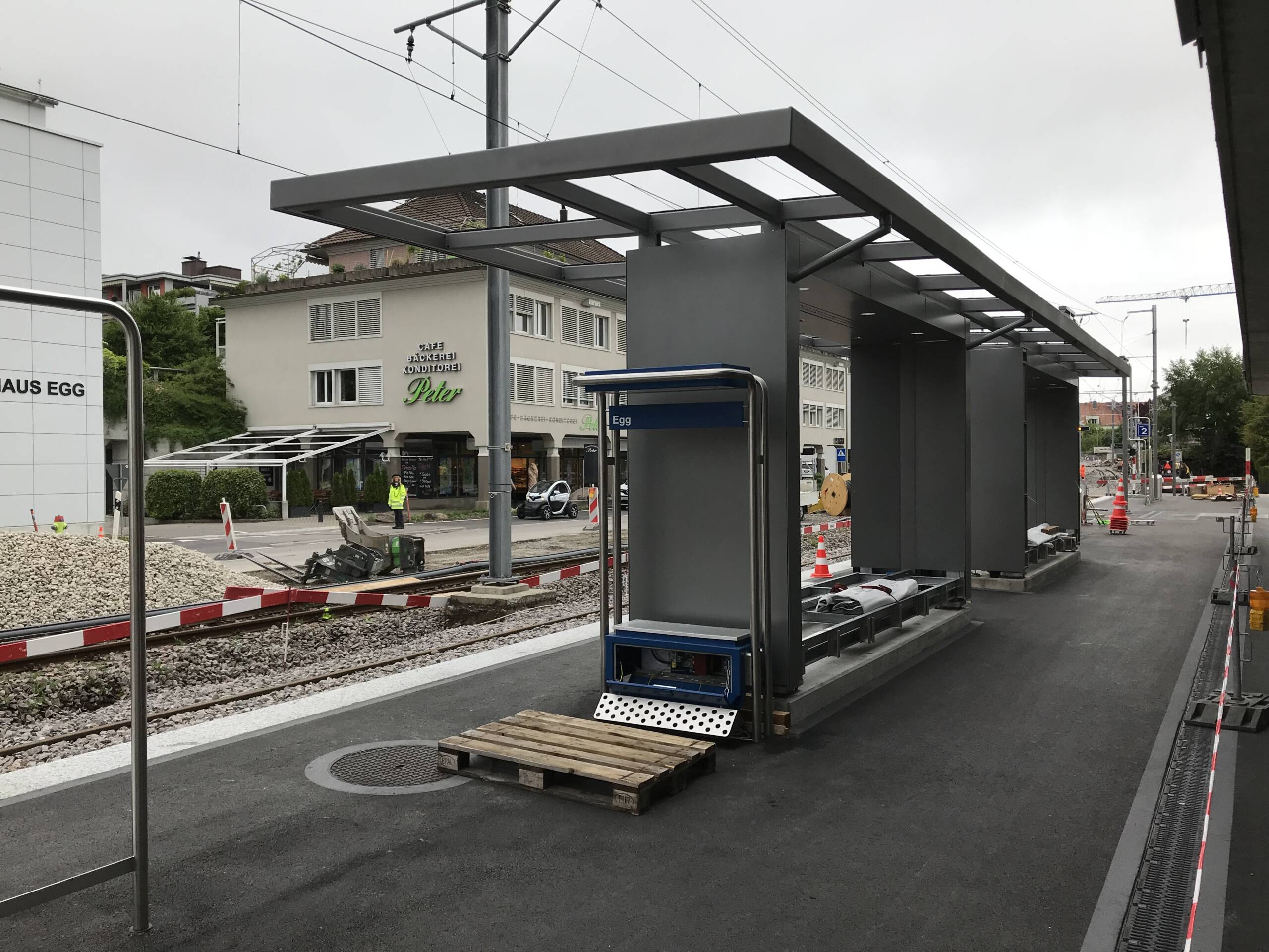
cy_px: 476
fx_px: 1026
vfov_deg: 49.7
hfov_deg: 63.4
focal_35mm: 28
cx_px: 634
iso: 20
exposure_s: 1/447
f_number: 1.8
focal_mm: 3.99
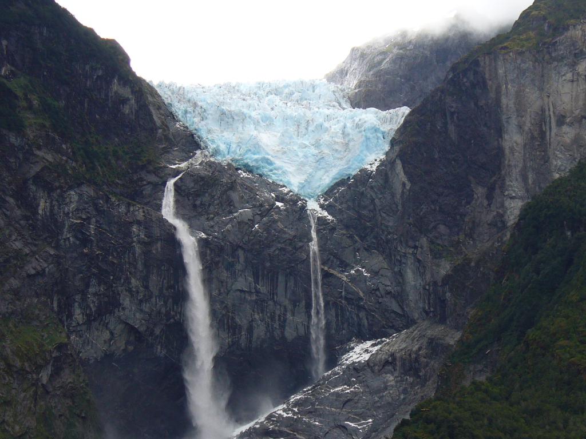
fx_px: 1811
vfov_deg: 13.8
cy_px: 220
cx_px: 293
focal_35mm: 107
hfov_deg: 18.4
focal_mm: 12.8
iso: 80
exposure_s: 1/250
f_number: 3.3
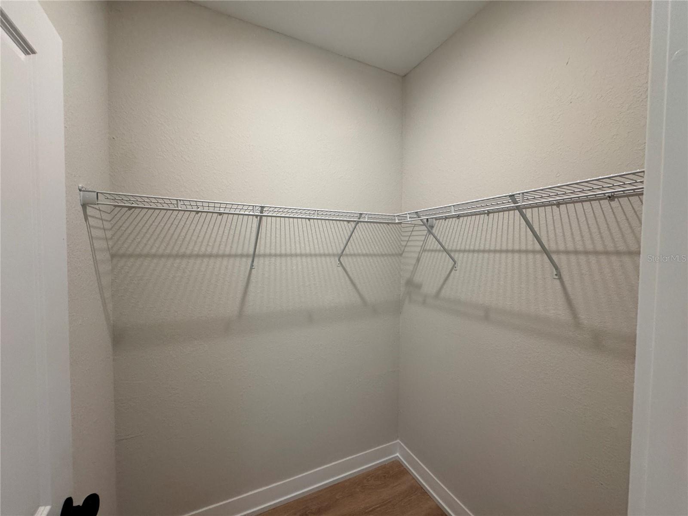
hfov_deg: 102.1
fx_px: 278
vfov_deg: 85.7
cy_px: 258
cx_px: 344
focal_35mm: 14
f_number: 2.2
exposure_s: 1/120
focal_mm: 2.22
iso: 200
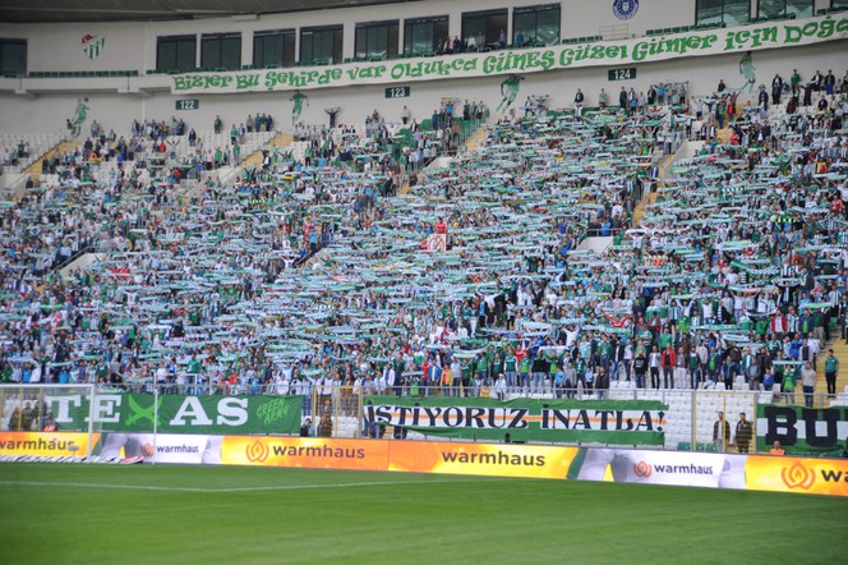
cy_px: 282
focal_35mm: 66
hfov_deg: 30.5
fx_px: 1554
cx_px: 424
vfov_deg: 20.6
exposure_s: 1/160
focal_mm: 66
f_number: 4
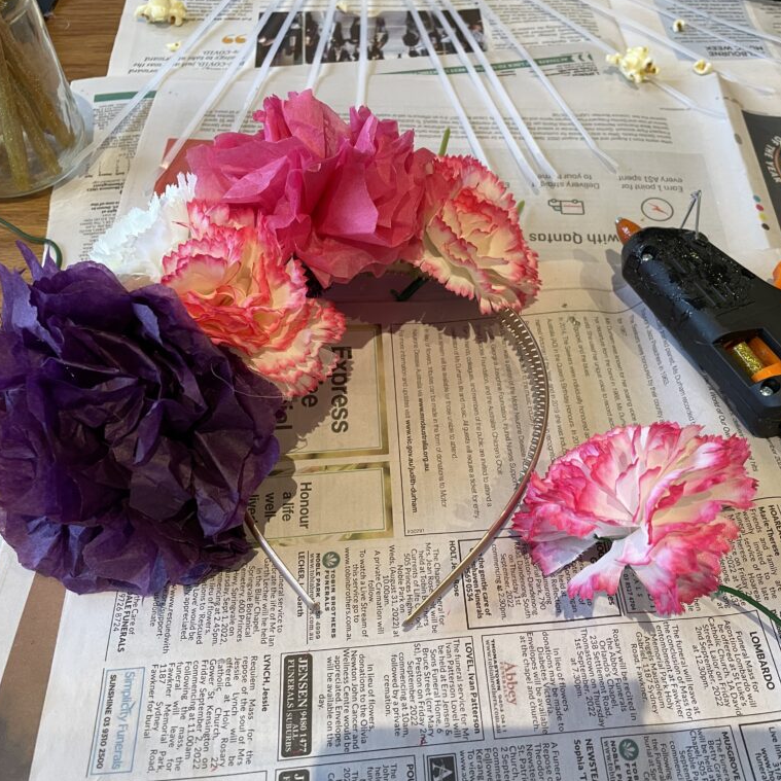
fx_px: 791
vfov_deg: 52.5
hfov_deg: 52.3
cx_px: 451
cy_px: 388
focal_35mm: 31
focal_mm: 4.2
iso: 125
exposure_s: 1/65
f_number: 1.6
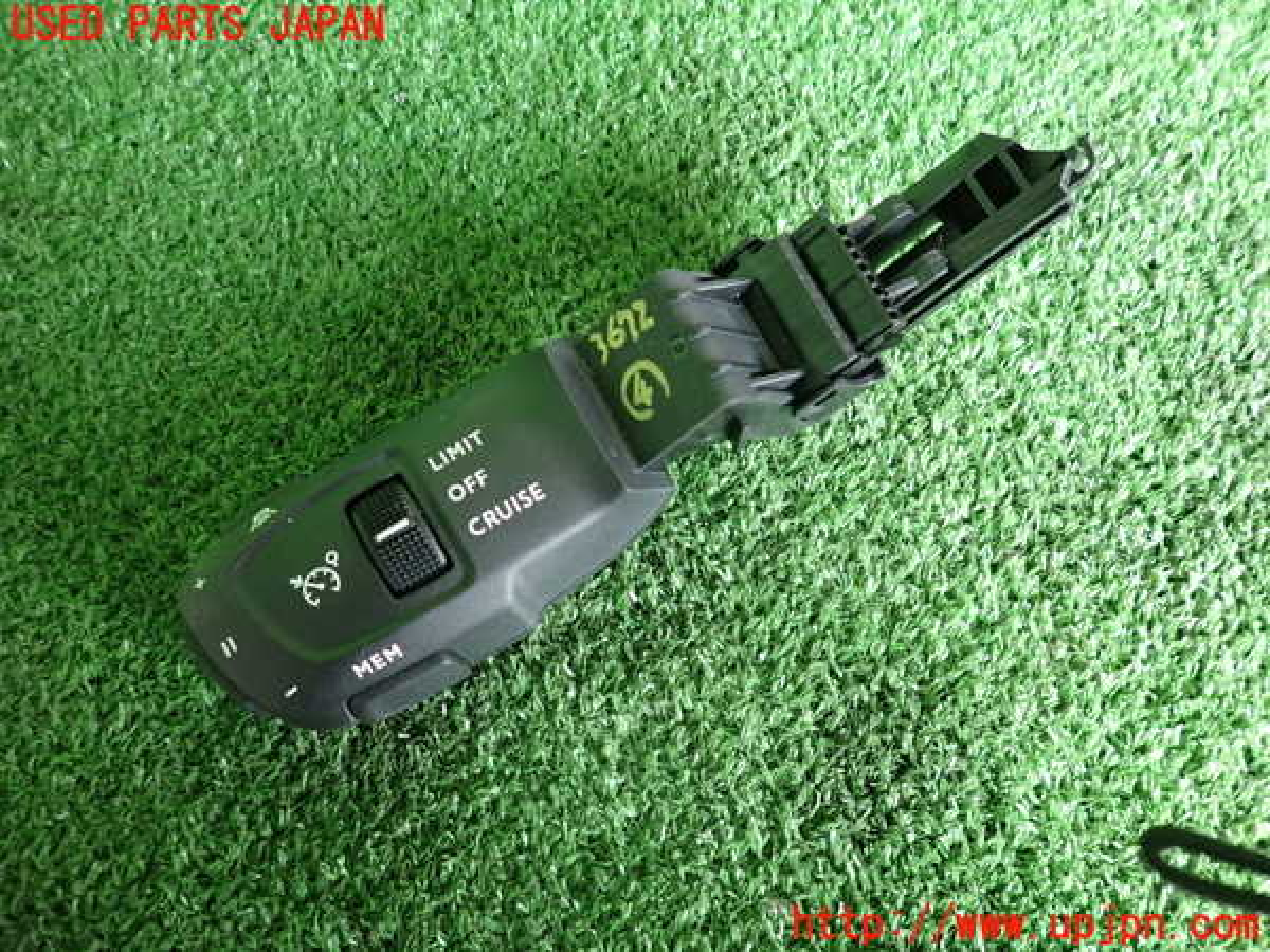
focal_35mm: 25
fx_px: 917
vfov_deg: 54.9
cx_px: 635
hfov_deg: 69.4
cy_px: 476
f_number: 2
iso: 250
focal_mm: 4.5
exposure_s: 1/30
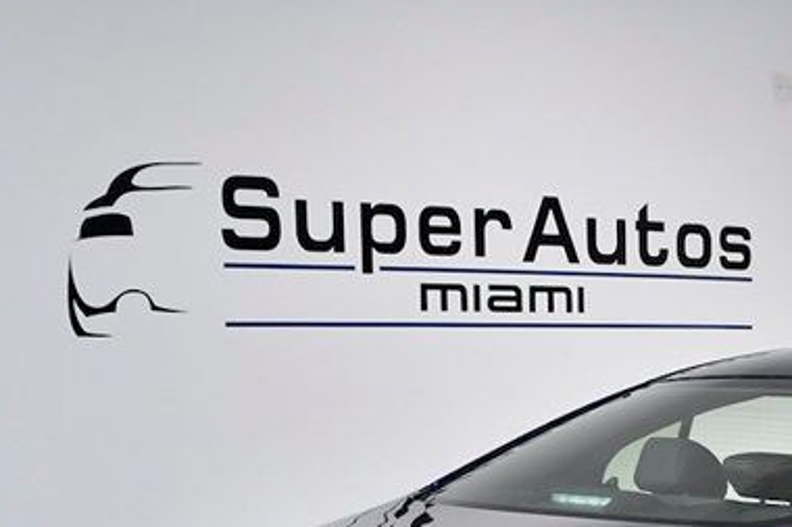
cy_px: 661
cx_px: 975
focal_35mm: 97
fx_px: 2133
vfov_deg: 13.6
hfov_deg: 19.7
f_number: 4.5
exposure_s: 1/500
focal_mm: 24
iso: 1250
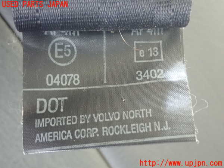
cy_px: 84
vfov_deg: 29.7
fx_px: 317
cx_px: 112
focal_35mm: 49
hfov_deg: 38.9
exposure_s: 1/8
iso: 1600
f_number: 3.2
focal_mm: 8.99
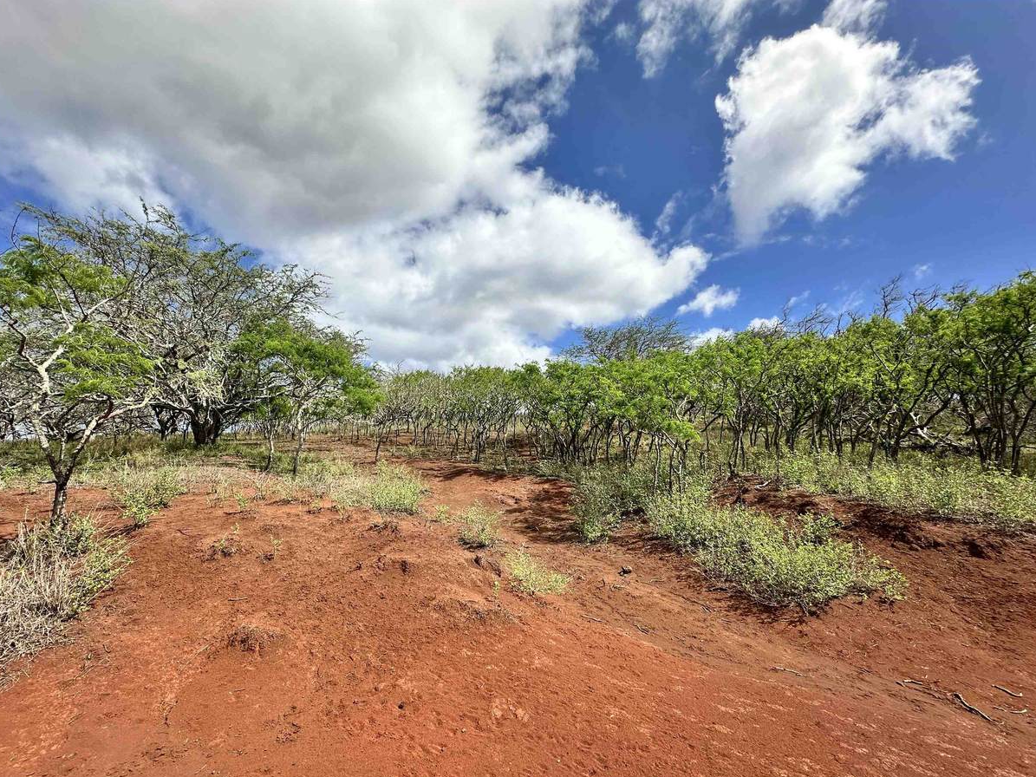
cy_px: 415
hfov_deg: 98.1
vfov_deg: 81.6
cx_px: 492
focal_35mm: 15
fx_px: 449
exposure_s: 1/2506
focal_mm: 2.22
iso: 50
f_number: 2.2
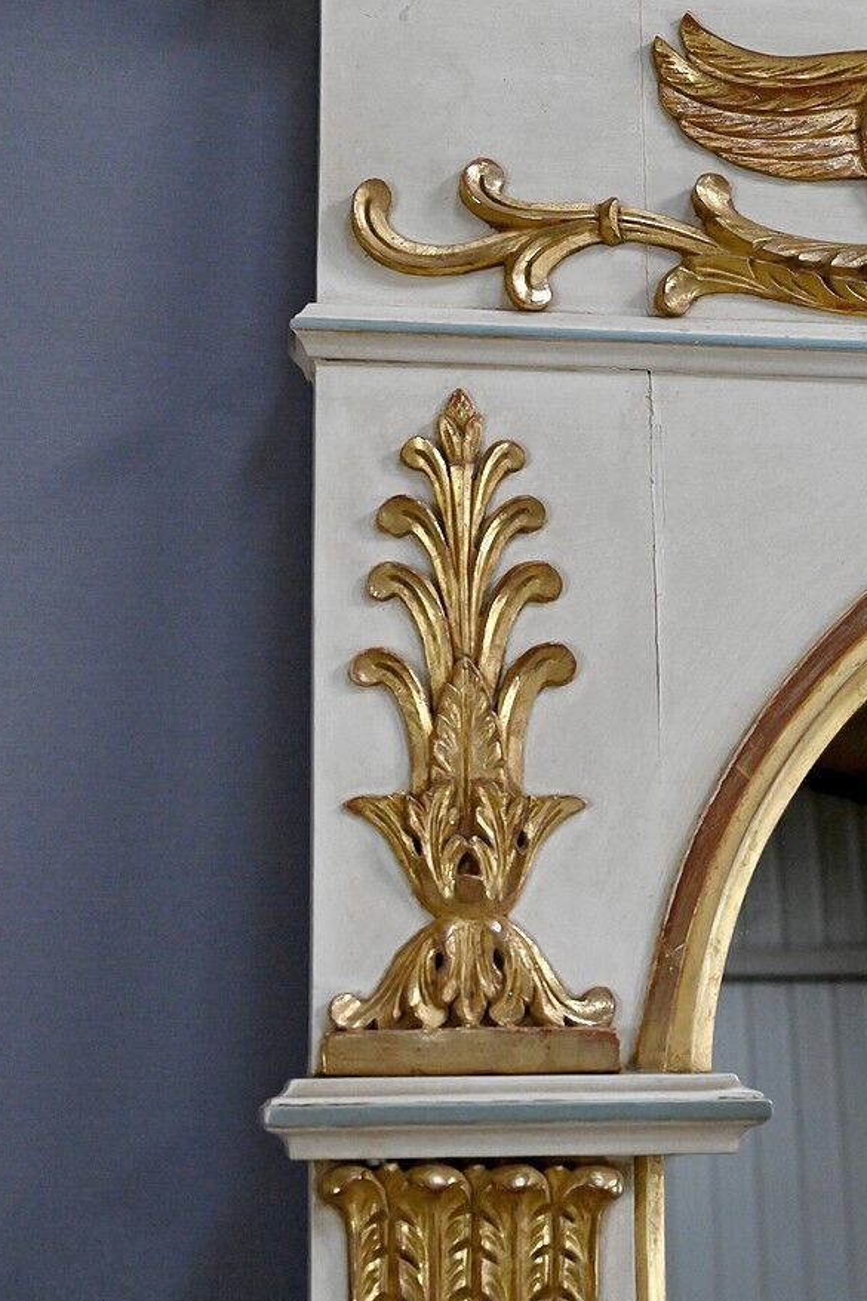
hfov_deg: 24.2
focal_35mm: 56
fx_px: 2024
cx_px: 502
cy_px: 622
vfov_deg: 35.6
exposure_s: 1/400
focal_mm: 41
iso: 5000
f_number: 8
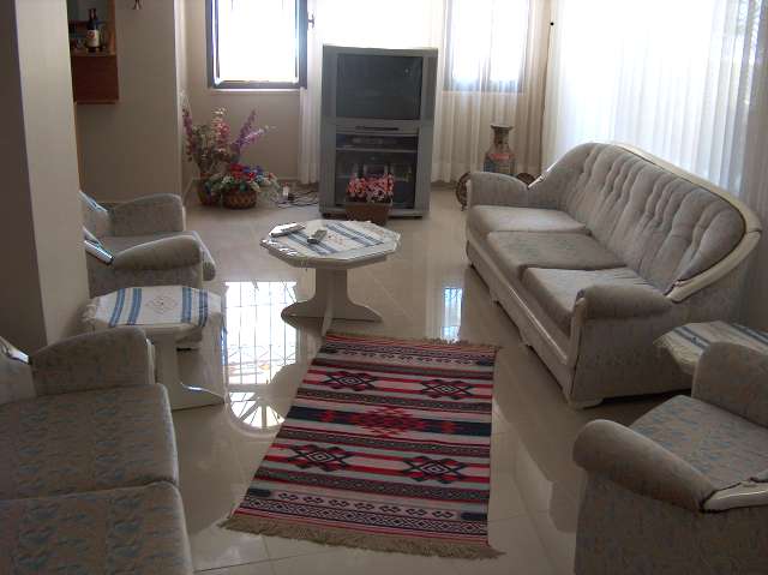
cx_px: 384
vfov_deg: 38.6
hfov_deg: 50.2
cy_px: 288
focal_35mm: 37
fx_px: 820
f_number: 2.8
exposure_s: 1/54.4
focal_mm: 7.6
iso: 200
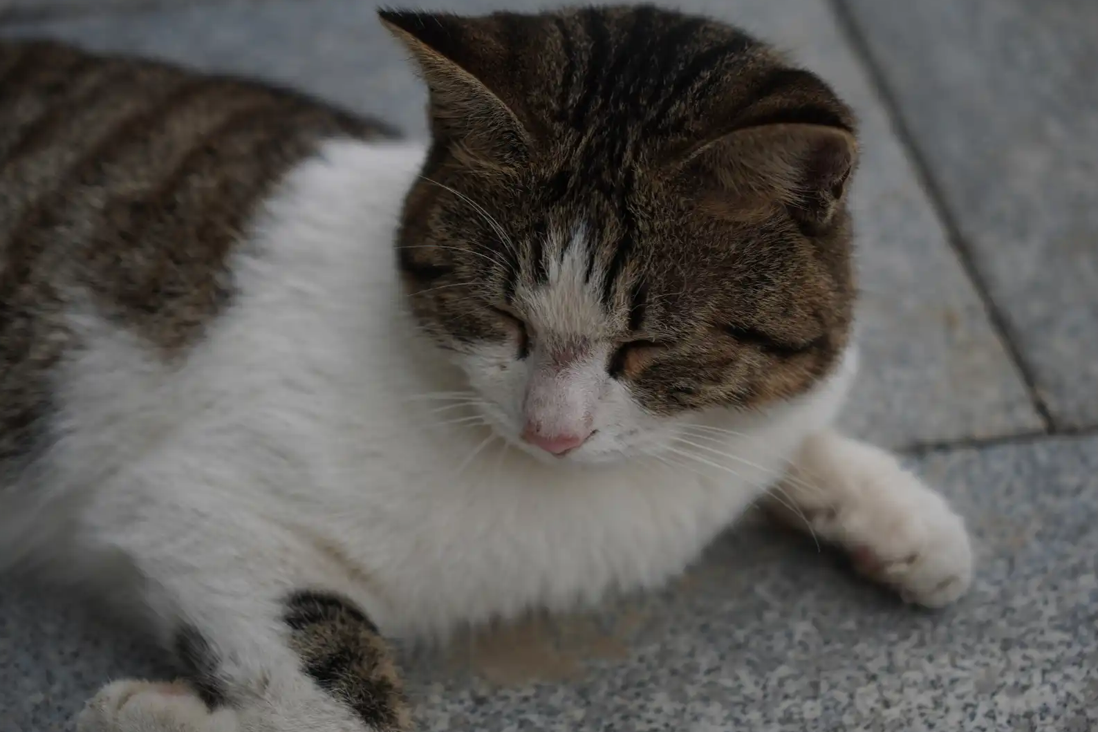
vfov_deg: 16.1
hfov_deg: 23.9
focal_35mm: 85
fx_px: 2593
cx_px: 568
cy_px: 393
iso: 100
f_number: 2.8
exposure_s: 1/100
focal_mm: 50
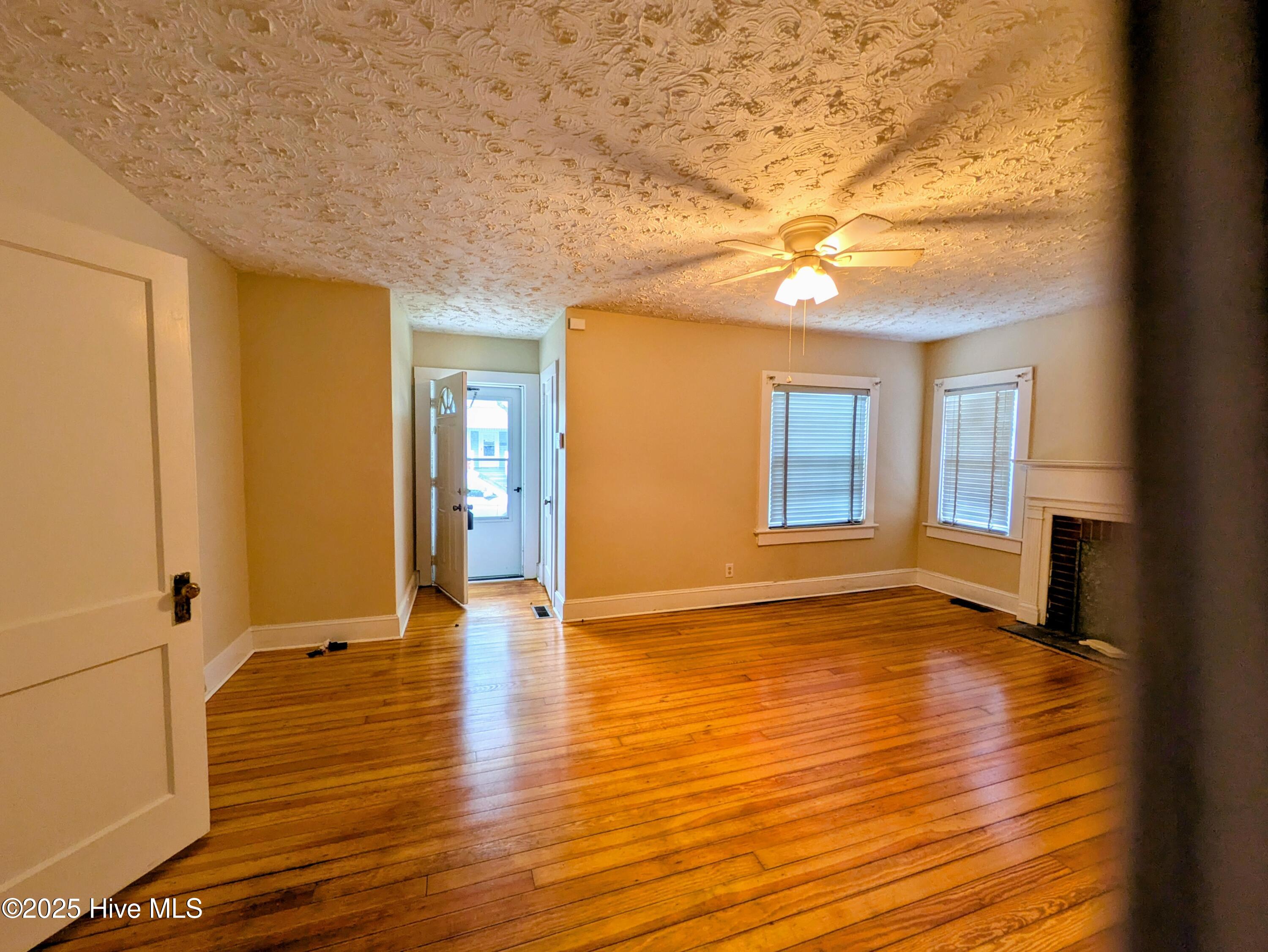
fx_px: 513
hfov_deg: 102.0
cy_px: 476
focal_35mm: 14
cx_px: 634
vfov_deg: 85.7
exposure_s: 1/24
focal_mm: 1.83
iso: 80
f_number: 2.2
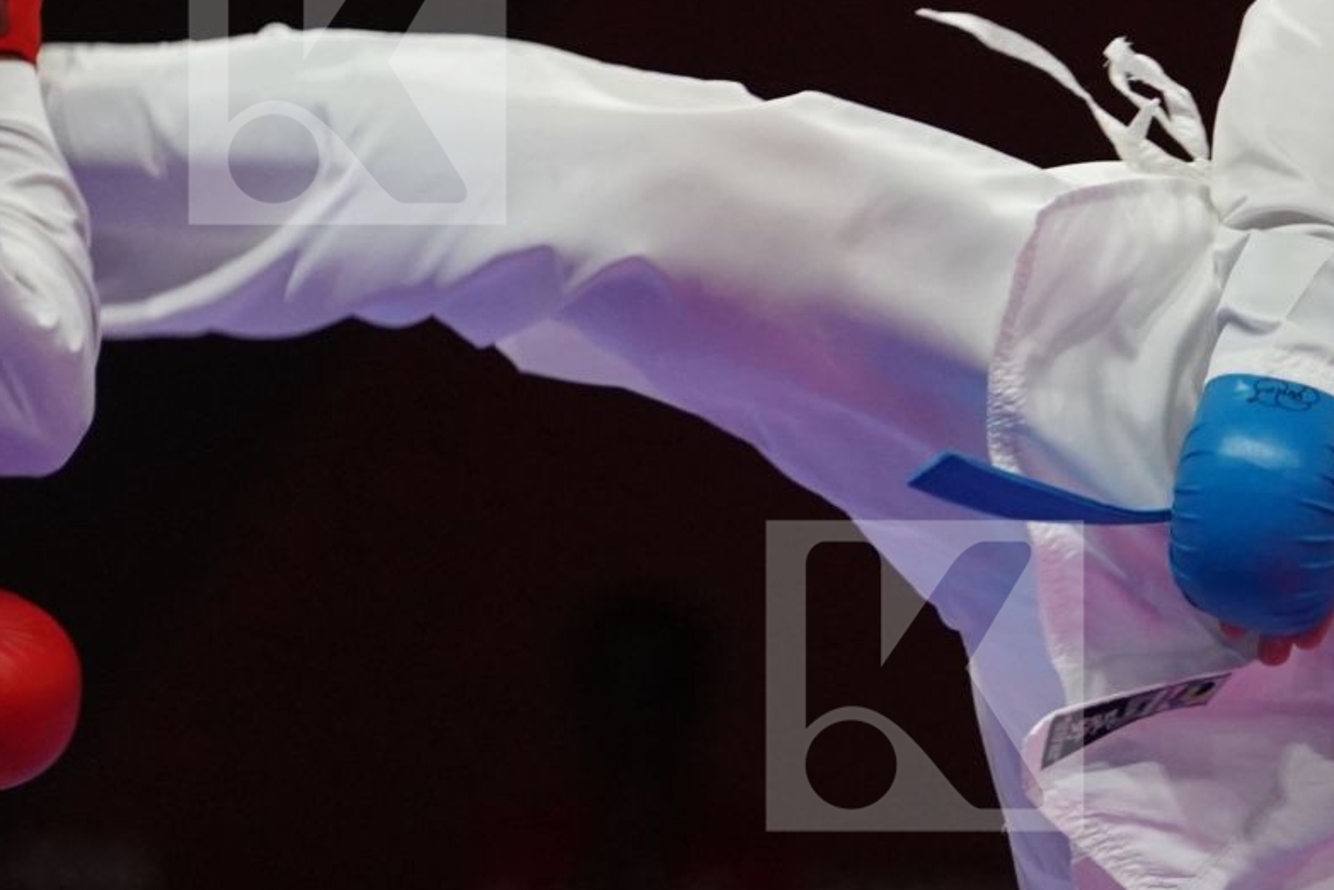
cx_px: 925
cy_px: 70
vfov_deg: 1.7
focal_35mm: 793
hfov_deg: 2.6
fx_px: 29383
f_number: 4
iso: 2500
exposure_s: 1/1000
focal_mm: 230
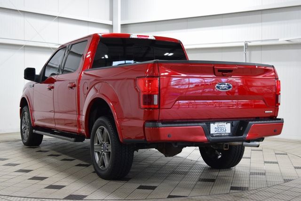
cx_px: 150
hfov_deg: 35.0
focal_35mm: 57
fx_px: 477
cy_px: 100
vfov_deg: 23.8
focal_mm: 38
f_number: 5
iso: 1600
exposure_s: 1/60
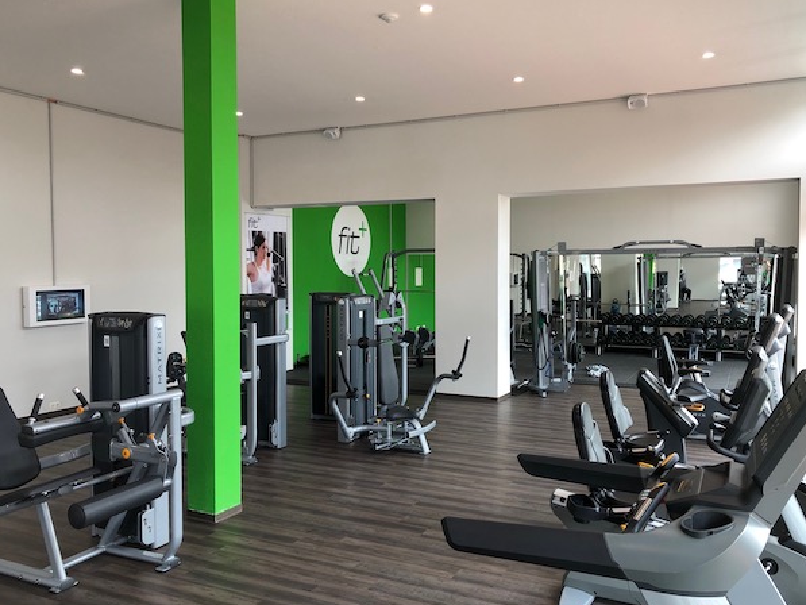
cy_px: 297
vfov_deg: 46.8
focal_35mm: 30
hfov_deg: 59.9
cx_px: 421
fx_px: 699
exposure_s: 1/50
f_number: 1.8
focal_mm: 3.99
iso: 25
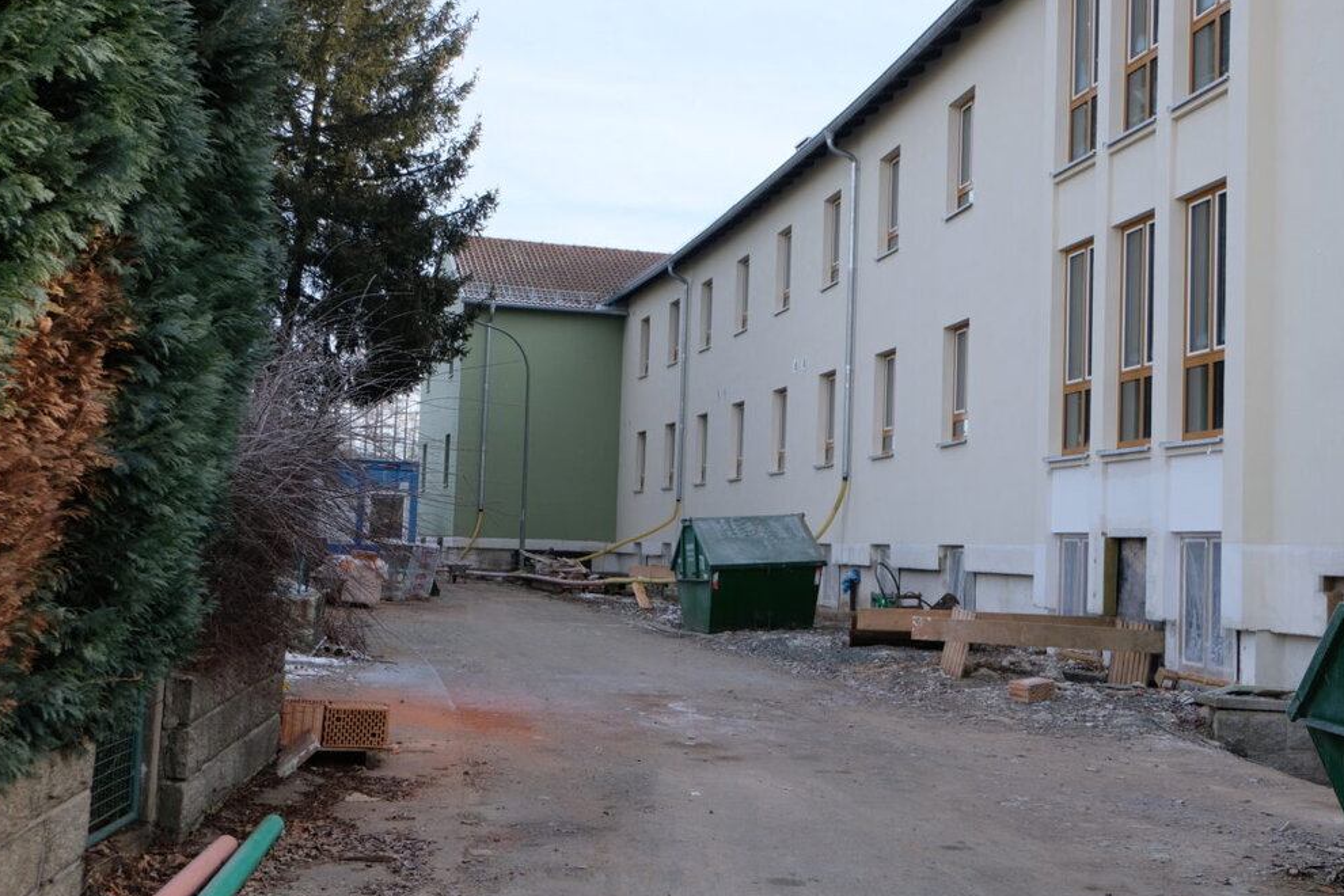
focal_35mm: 40
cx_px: 733
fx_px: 1493
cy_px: 427
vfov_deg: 33.4
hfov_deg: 48.4
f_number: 5
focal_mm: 24.3
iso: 400
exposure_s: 1/400
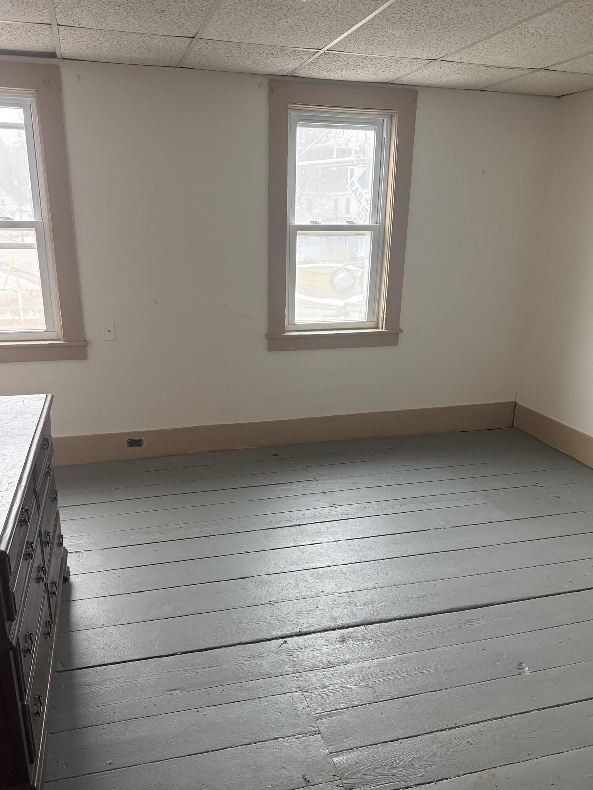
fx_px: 617
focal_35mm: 27
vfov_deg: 65.2
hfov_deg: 51.3
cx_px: 285
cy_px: 431
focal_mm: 6.76
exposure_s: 1/60
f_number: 1.78
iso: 320
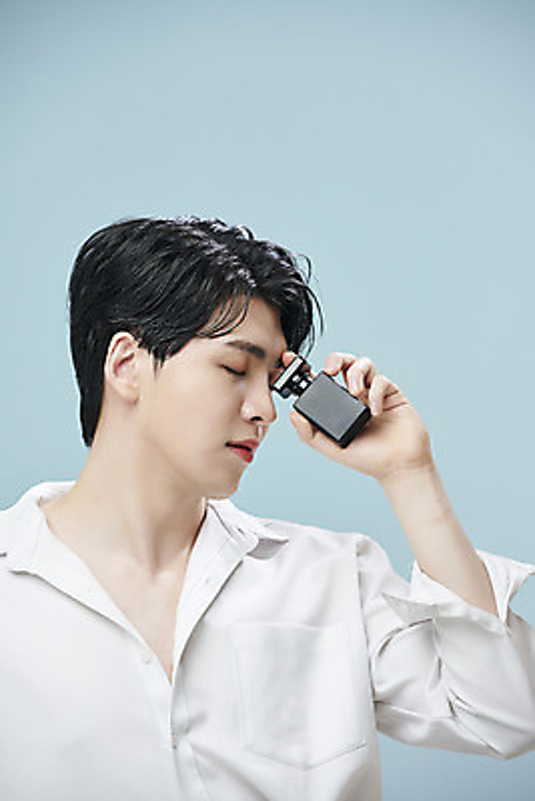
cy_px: 400
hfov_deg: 8.6
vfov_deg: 12.8
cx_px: 268
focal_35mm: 160
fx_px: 3563
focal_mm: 160
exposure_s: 1/125
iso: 50
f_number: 5.6
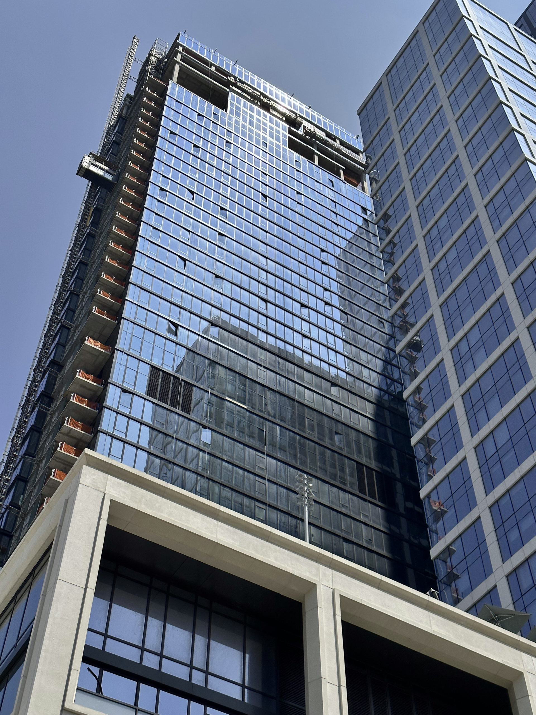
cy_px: 358
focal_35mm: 48
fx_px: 991
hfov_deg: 30.3
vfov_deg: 39.7
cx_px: 268
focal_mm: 6.86
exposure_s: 1/18868
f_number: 1.78
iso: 64
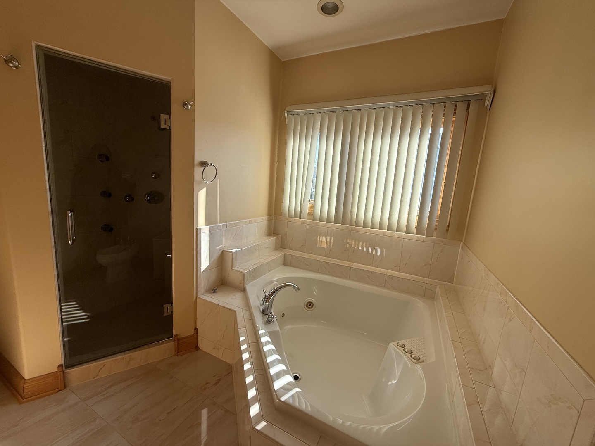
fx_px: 241
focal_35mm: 14
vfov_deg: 85.7
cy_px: 223
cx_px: 298
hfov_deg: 102.1
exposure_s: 1/424
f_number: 2.2
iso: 50
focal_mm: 2.22
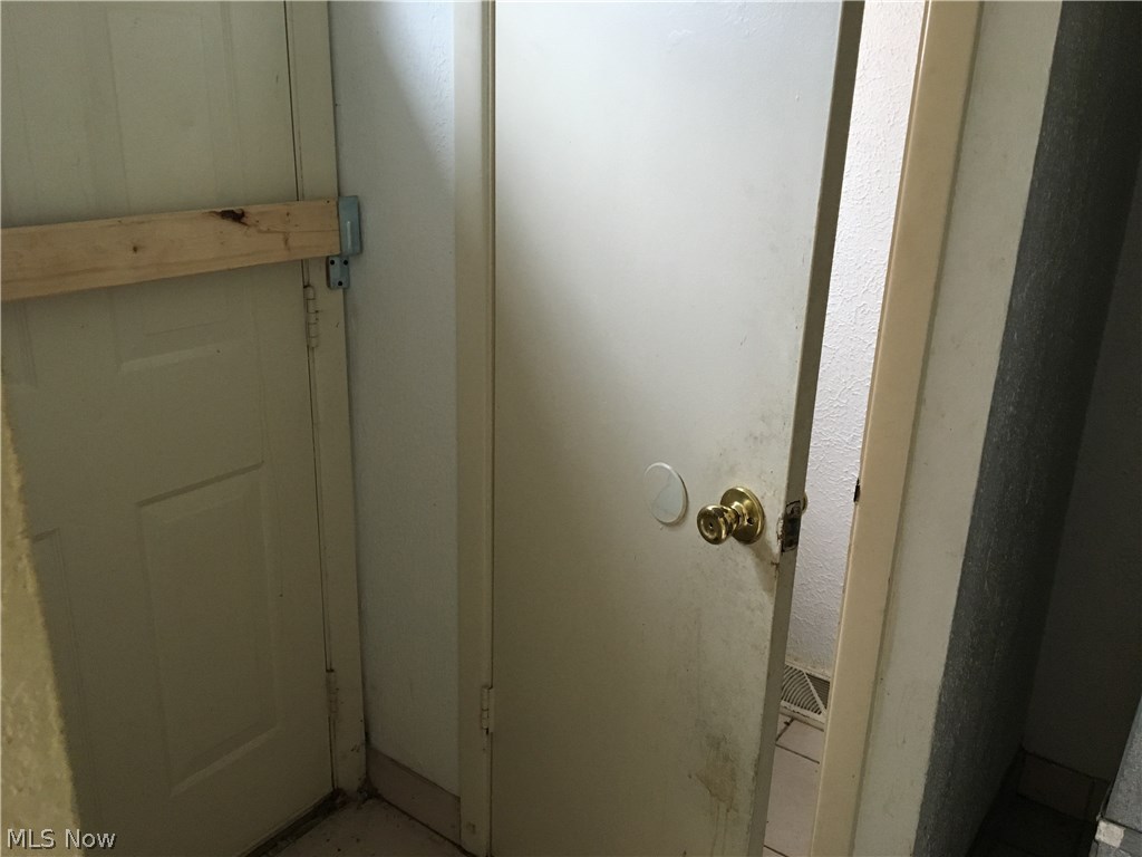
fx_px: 957
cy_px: 428
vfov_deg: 48.2
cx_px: 571
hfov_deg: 61.7
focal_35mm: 29
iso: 160
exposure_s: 1/30
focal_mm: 4.15
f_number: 2.2
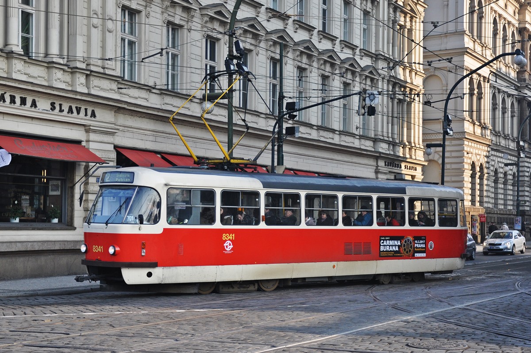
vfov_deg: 26.4
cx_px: 266
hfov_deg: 38.9
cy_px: 176
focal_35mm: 51
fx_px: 751
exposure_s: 1/1000
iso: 400
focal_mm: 34
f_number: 4.2
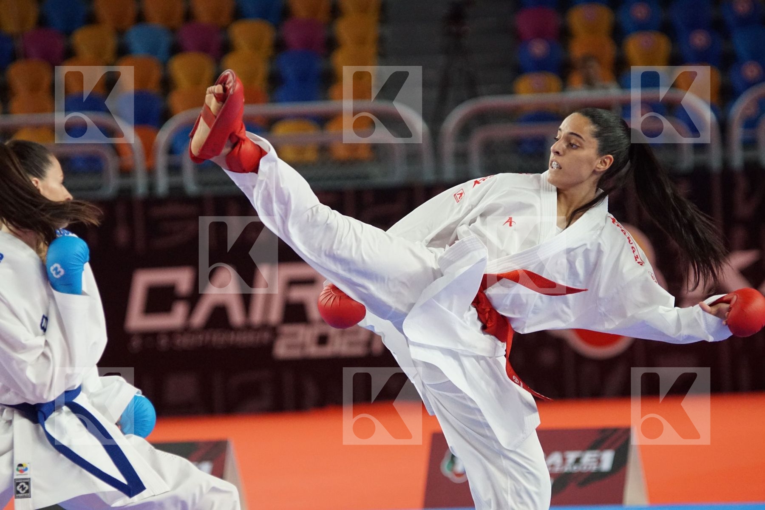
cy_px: 255
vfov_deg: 6.1
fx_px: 4781
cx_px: 382
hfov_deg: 9.1
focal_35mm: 225
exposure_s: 1/1600
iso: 3200
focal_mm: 150
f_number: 2.8
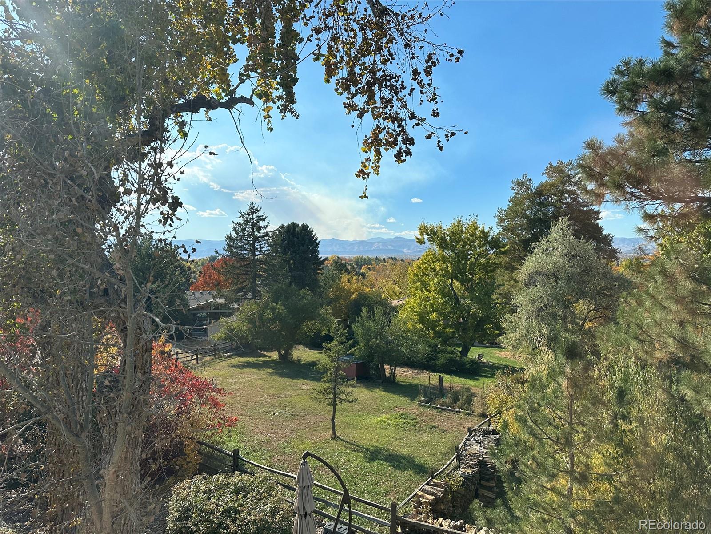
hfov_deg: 71.6
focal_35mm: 24
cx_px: 356
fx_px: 493
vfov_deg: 56.8
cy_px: 267
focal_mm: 6.86
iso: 80
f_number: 1.78
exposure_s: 1/3597
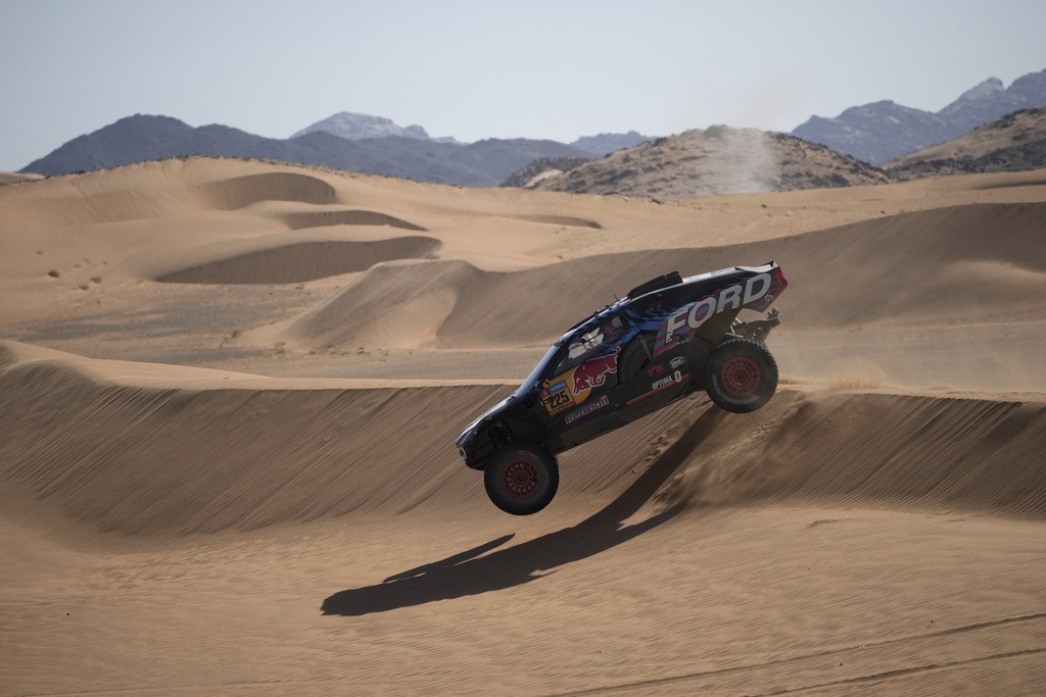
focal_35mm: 253
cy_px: 348
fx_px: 7352
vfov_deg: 5.4
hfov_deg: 8.1
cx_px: 523
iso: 640
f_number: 5.6
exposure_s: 1/6400
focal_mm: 253
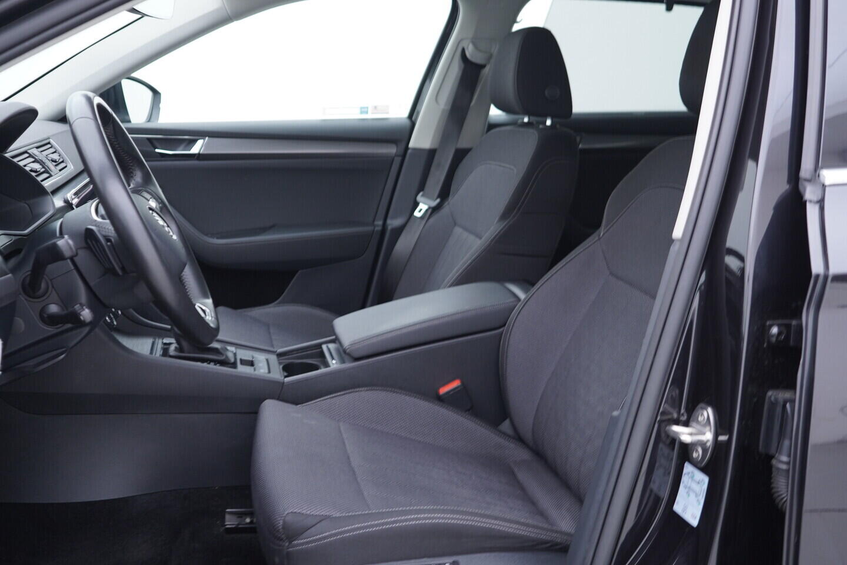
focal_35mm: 36
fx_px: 847
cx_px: 424
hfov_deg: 53.1
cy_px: 282
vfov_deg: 36.9
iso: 200
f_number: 2.8
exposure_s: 1/40
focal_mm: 24
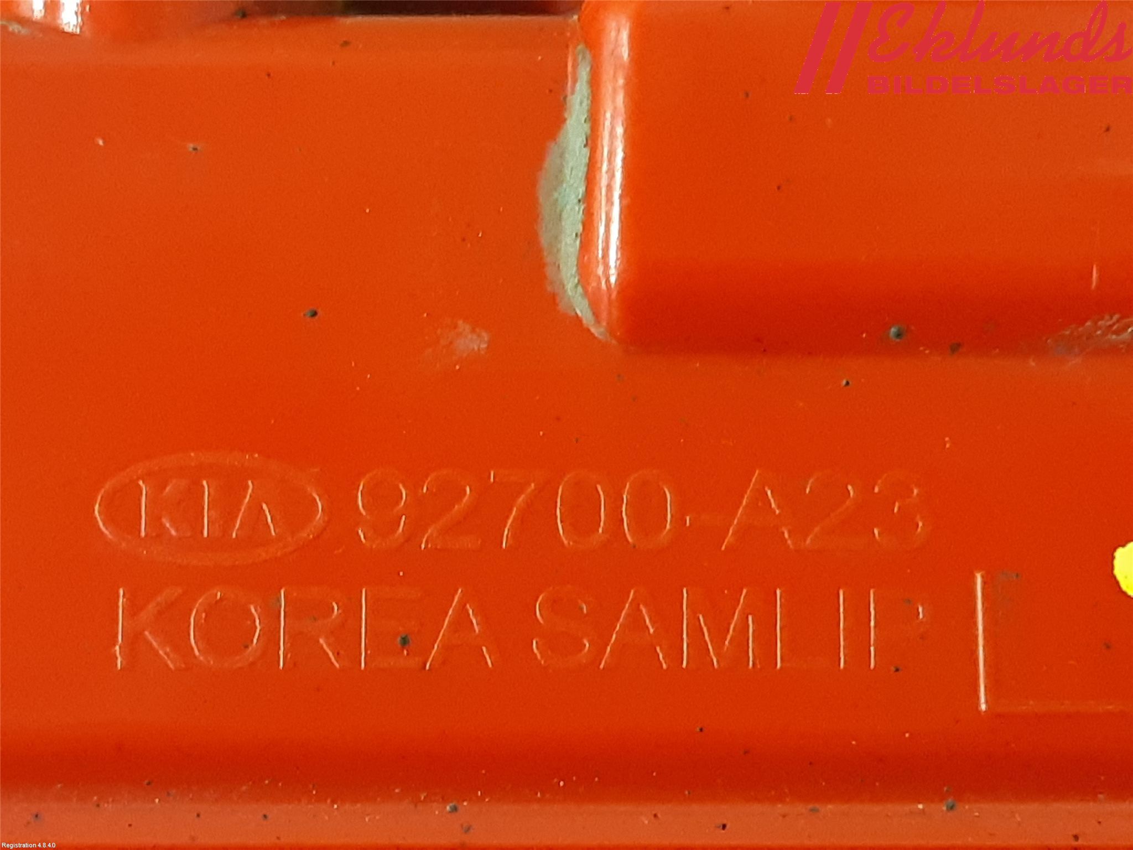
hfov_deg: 67.3
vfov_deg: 53.1
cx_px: 566
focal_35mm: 26
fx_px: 851
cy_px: 425
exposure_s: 1/25
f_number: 1.7
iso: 250
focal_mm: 3.93
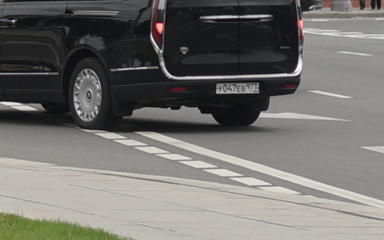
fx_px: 1078
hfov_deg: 20.1
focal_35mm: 103
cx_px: 109
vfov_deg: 12.5
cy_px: -4
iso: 100
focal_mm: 50
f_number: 2.8
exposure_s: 1/1000
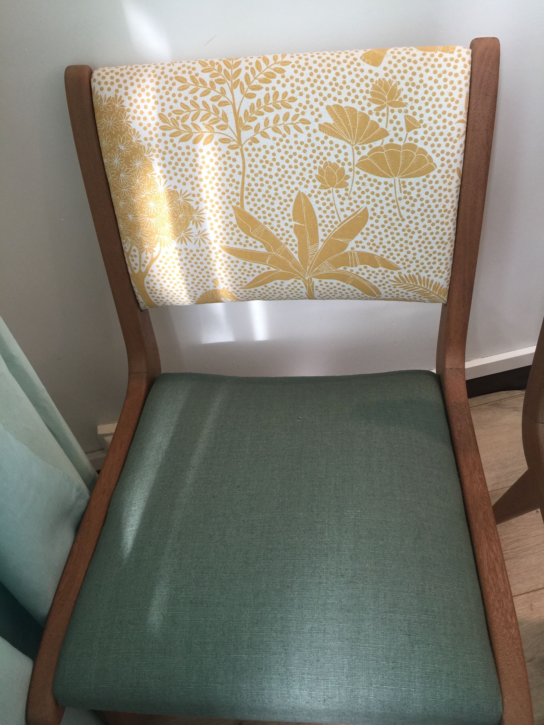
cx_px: 272
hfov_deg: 48.2
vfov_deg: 61.7
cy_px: 362
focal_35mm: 29
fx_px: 608
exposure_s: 1/33
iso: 50
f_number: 2.2
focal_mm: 4.15
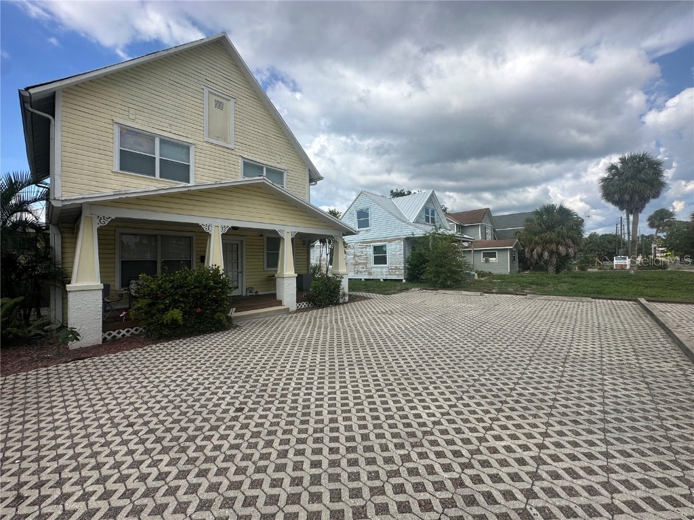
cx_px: 347
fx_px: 281
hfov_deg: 102.1
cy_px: 260
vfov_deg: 85.7
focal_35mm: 14
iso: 40
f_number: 2.2
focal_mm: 2.22
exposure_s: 1/2053
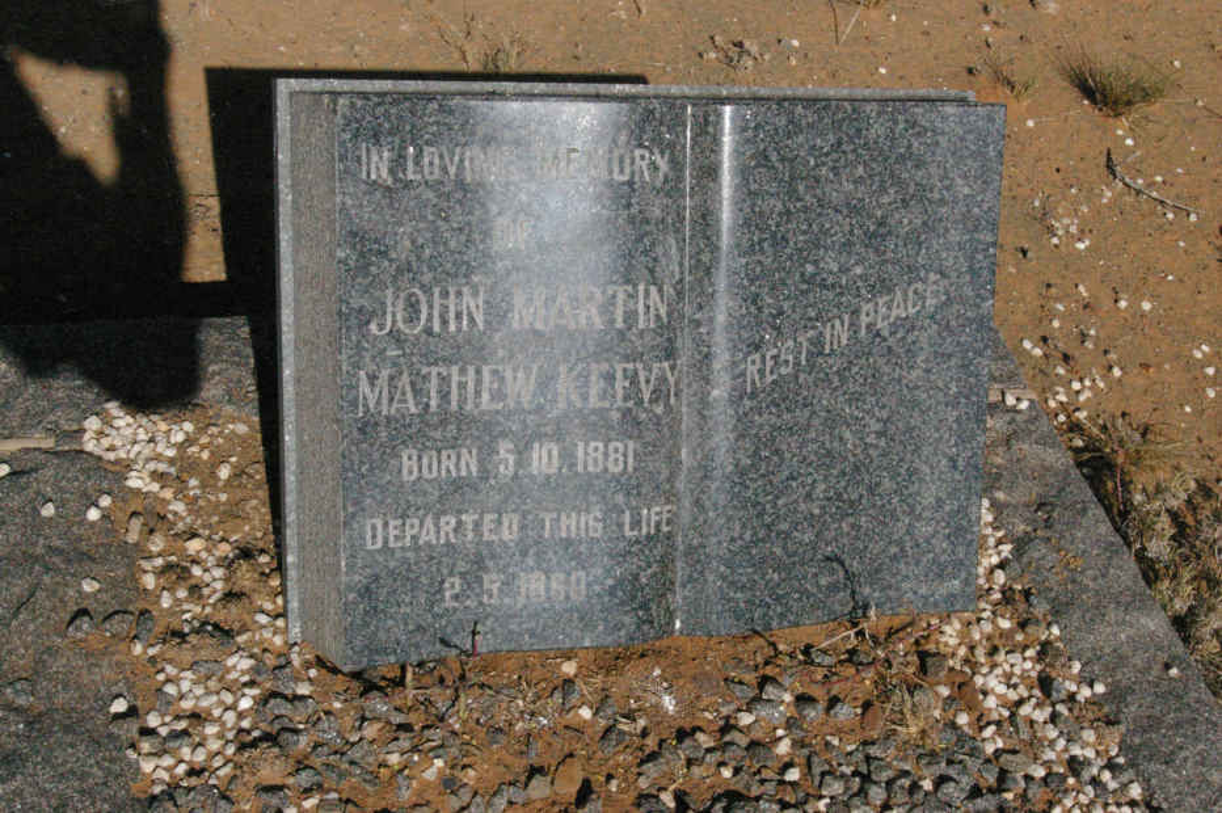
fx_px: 1679
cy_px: 406
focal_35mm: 50
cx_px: 611
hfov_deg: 40.0
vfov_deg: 27.2
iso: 3200
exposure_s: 1/1500
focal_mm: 33
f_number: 22
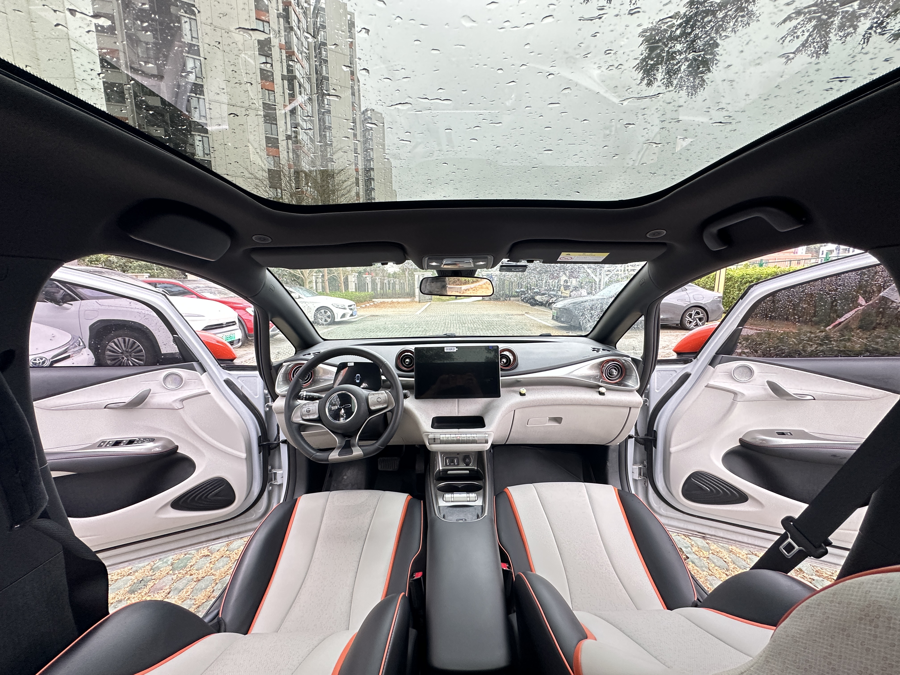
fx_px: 364
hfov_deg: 102.1
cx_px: 450
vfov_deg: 85.7
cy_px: 338
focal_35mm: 14
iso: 200
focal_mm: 2.22
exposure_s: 1/99
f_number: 2.2
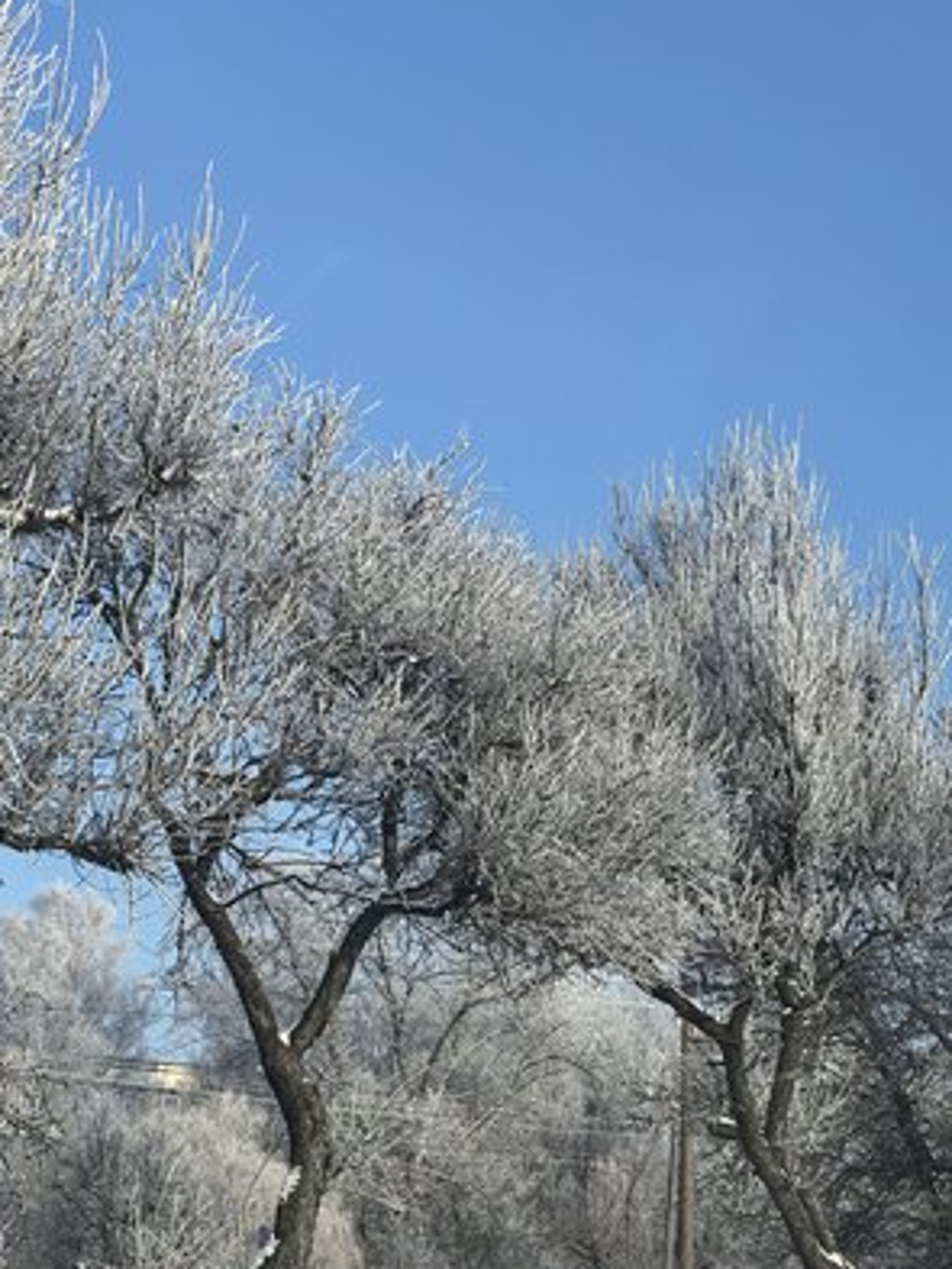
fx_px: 3079
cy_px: 953
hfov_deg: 17.5
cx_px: 608
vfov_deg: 23.0
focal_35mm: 84
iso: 100
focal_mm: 6.98
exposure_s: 1/3968
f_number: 2
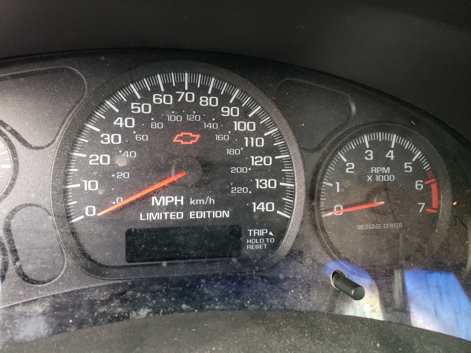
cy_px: 176
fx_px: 354
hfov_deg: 67.3
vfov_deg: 53.1
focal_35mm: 26
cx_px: 236
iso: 421
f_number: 1.5
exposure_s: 1/24
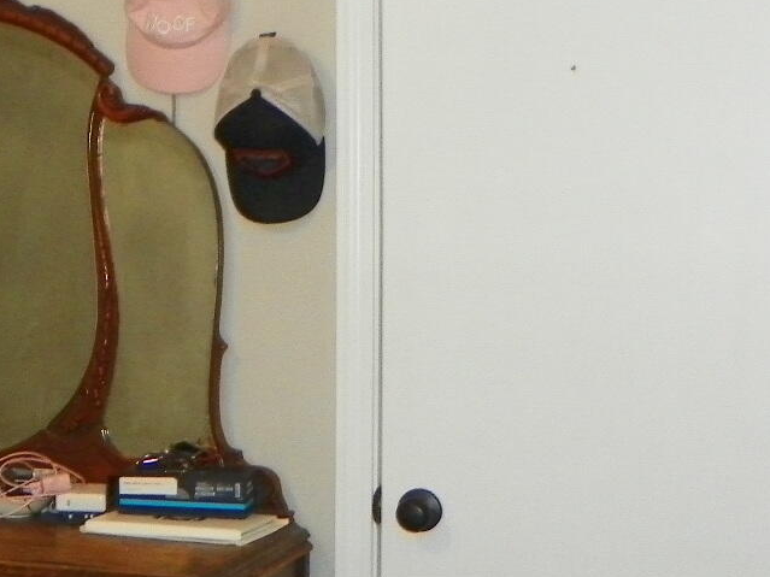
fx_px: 2068
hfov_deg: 19.2
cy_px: 320
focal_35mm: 93
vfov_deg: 15.9
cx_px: -277
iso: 200
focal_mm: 5.2
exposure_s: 1/30
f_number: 2.8
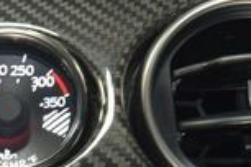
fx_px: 3054
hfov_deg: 4.7
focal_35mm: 438
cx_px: -94
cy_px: 309
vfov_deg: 3.1
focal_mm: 70
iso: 1600
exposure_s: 1/60
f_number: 4.5
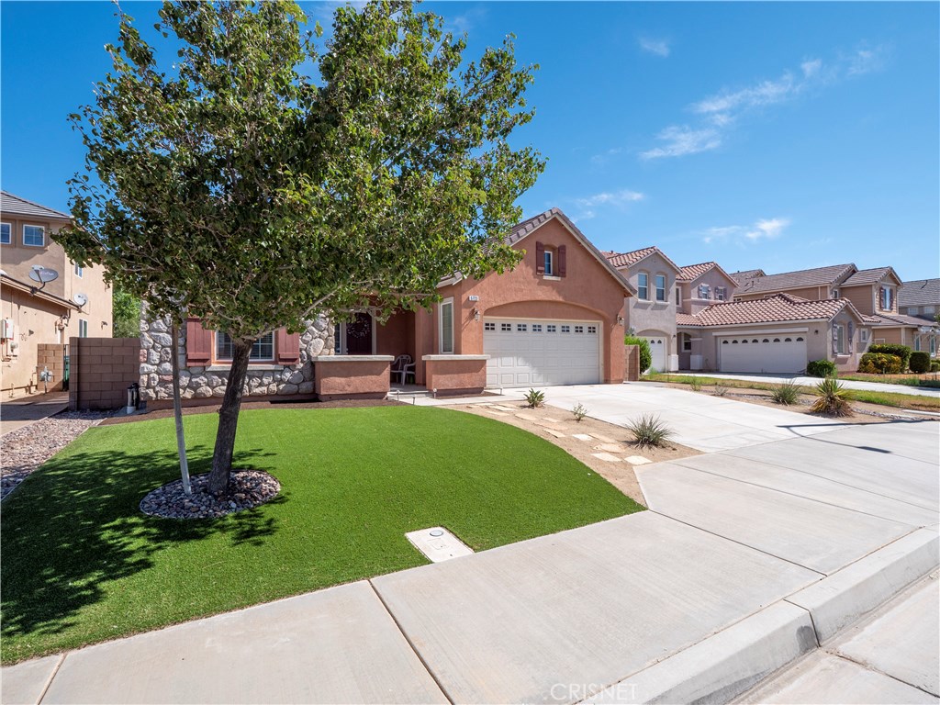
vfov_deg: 78.1
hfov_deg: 94.5
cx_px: 470
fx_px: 434
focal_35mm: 16
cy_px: 352
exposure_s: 1/1.67
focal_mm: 8
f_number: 8
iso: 200
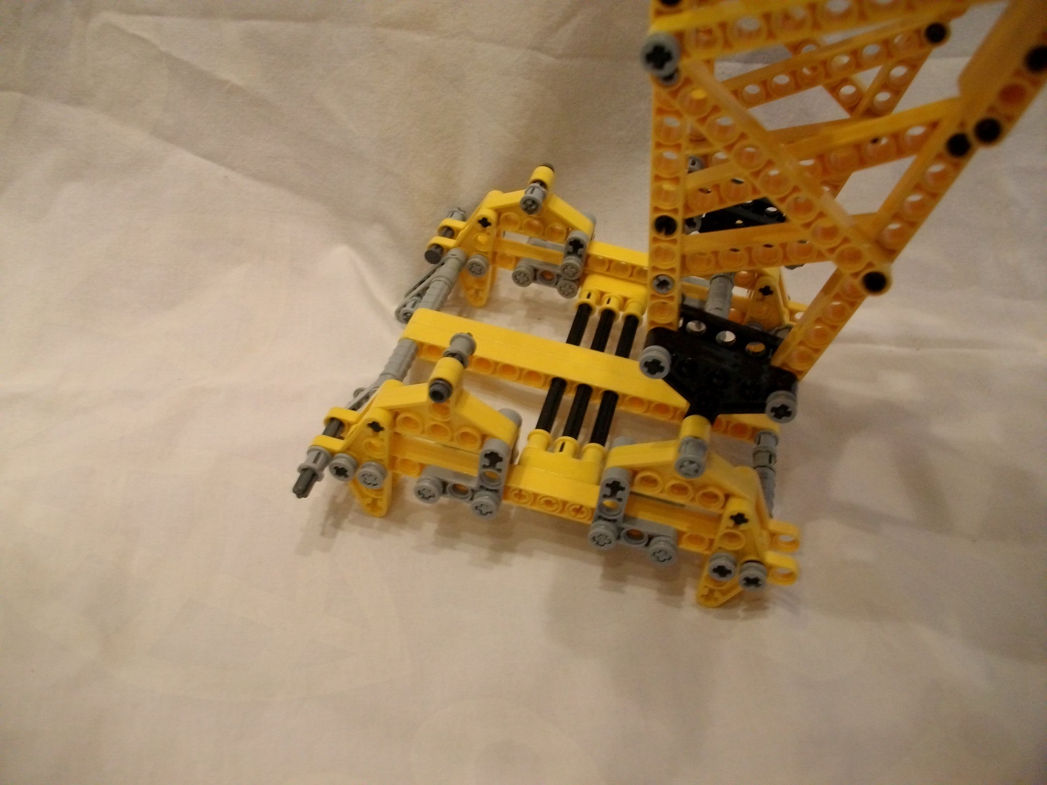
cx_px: 524
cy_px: 392
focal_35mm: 32
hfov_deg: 56.8
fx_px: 968
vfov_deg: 44.2
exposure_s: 1/15
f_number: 2.9
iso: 241
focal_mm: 5.7
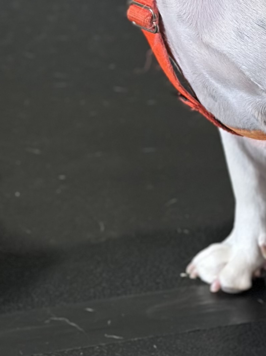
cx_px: 130
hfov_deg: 8.1
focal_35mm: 183
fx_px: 1876
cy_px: 85
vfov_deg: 10.8
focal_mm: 6.86
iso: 125
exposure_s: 1/120
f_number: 1.78
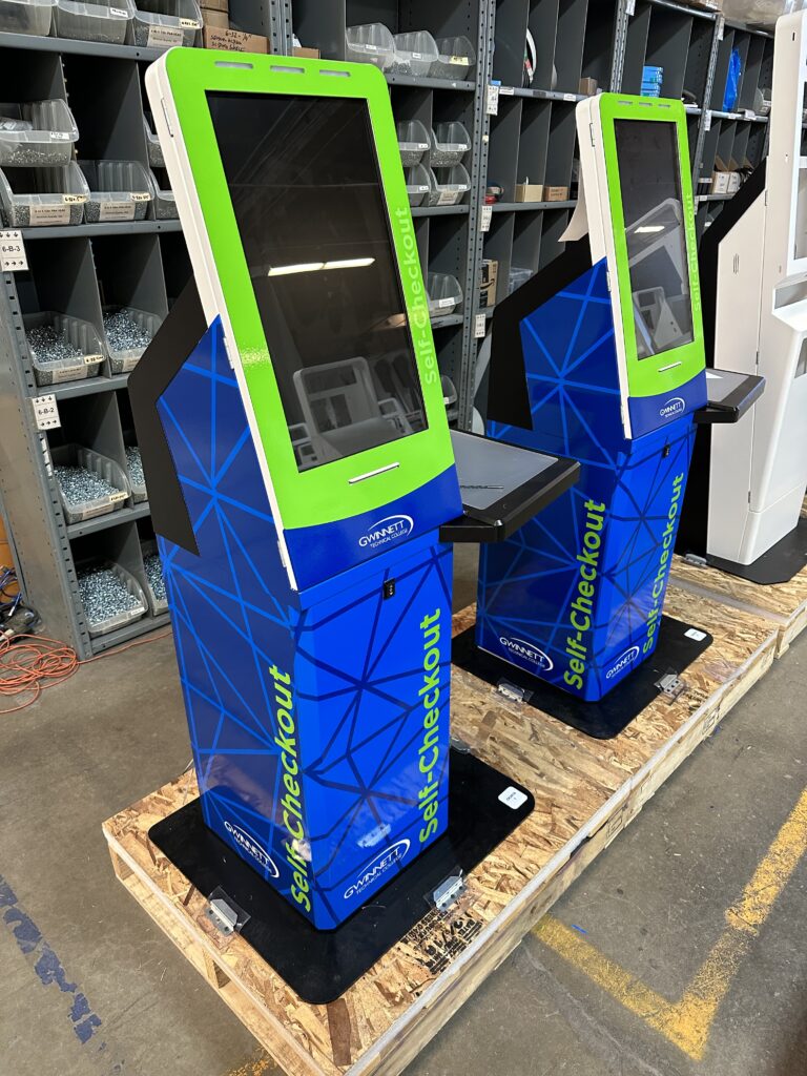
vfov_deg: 71.6
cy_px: 538
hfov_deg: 56.8
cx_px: 404
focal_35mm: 24
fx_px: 746
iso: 400
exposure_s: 1/60
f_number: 1.78
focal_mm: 6.86
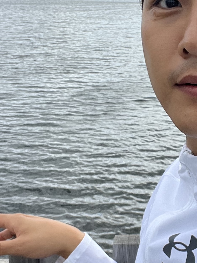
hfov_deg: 19.3
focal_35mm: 75
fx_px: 569
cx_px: 174
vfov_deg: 26.0
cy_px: 131
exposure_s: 1/496
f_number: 2.2
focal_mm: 2.71
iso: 32
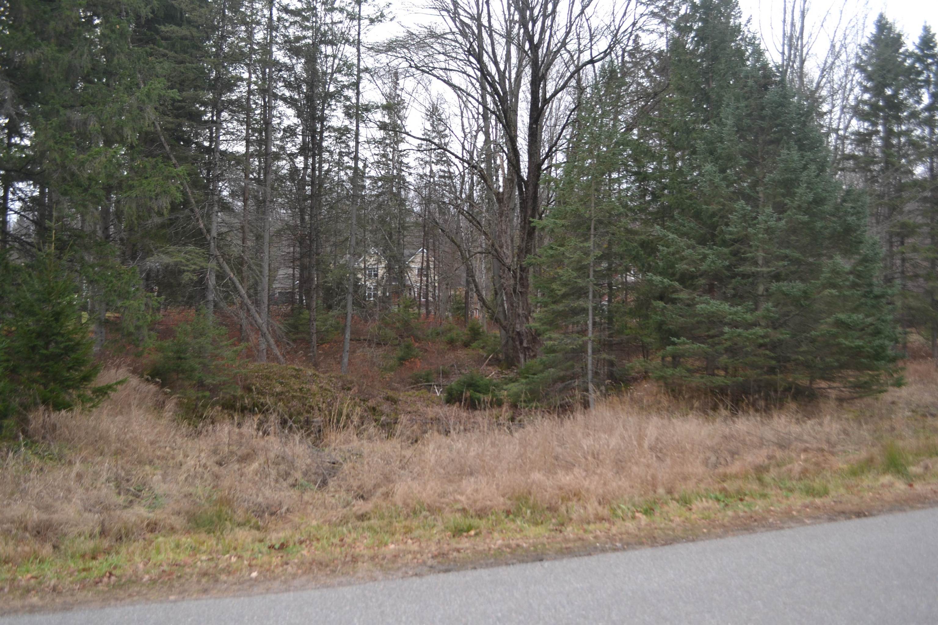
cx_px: 469
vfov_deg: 43.6
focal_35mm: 30
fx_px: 782
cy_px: 312
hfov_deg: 61.9
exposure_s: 1/125
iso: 100
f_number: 4
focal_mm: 20
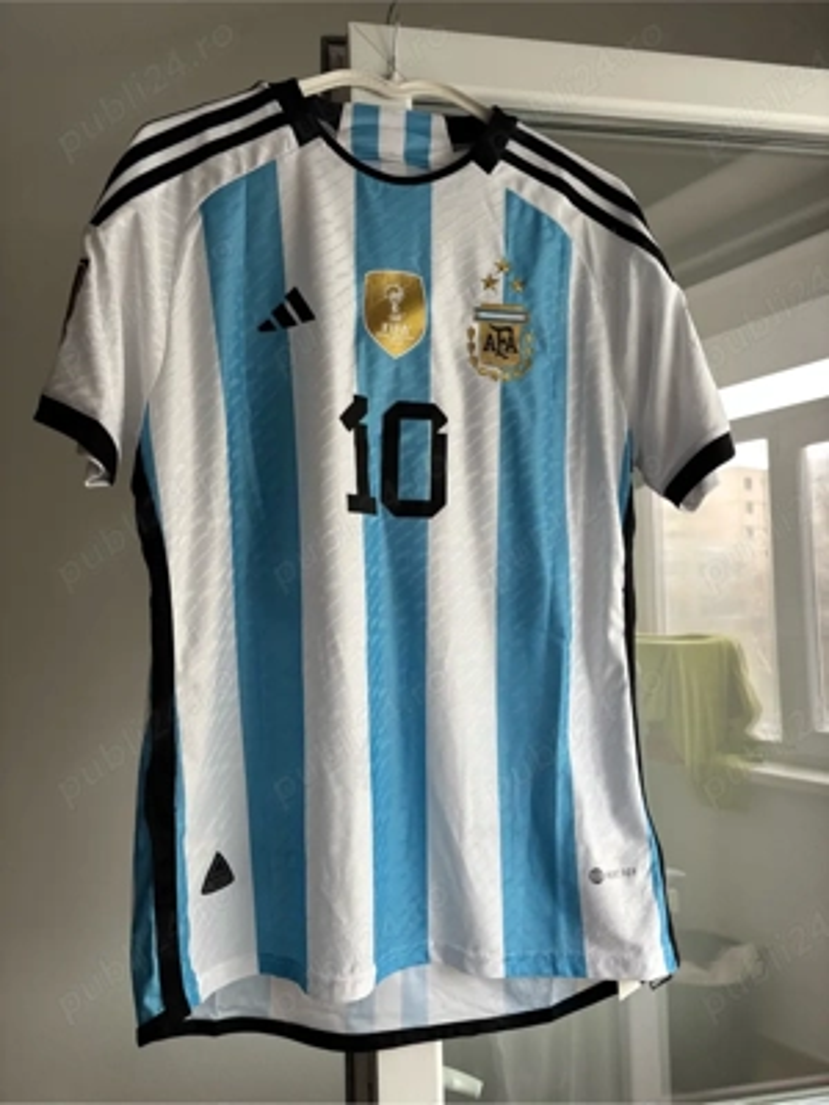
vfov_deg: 67.3
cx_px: 414
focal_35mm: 26
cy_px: 552
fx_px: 830
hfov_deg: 53.1
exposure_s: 1/121
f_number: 1.6
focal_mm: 5.96
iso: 125
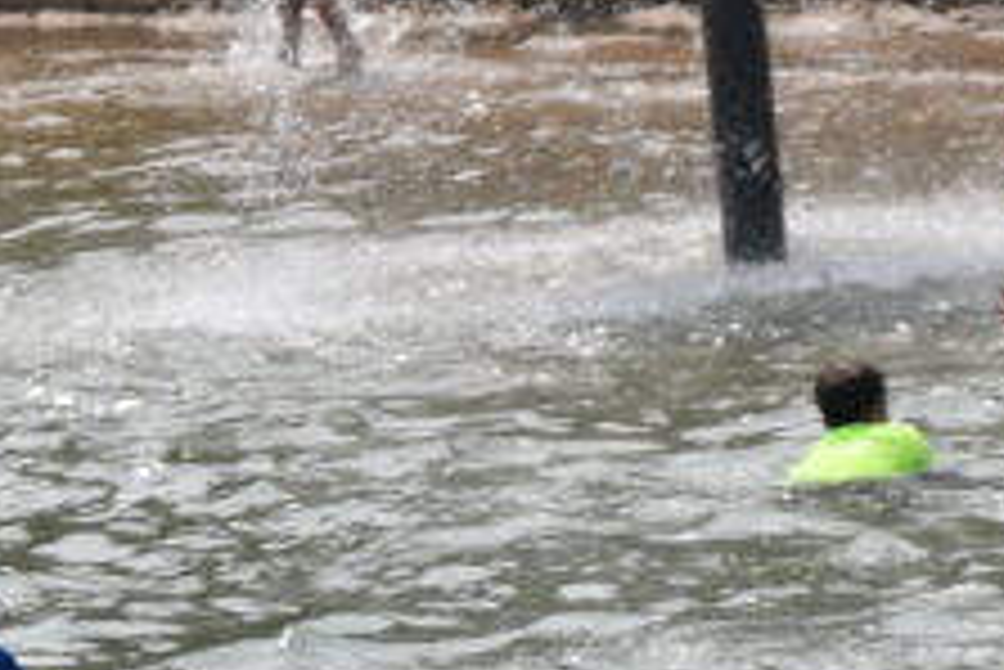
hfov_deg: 1.9
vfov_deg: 1.3
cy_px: 1513
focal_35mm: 1066
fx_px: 29748
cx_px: 1036
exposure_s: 1/1250
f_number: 6.3
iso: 200
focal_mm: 155
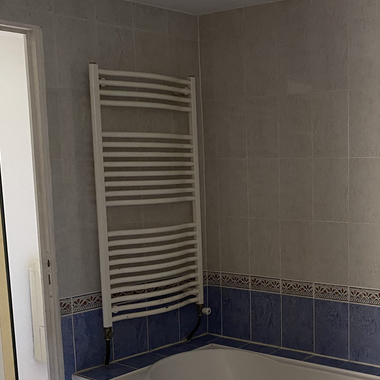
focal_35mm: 51
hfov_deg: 32.1
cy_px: 248
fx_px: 633
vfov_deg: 33.2
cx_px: 327
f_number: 1.8
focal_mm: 4.25
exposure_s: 1/60
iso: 250
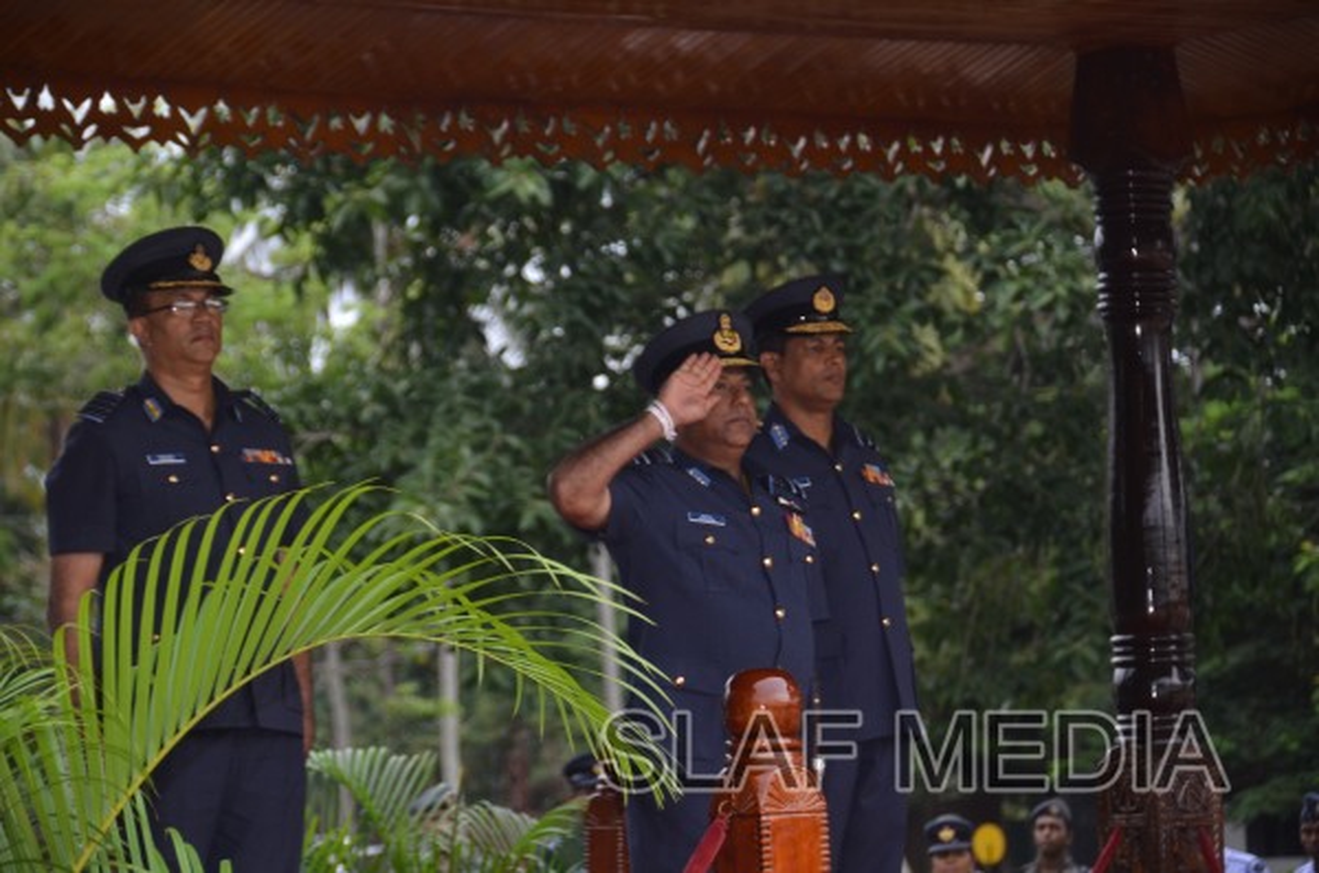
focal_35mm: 158
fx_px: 5757
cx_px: 660
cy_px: 436
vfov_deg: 8.7
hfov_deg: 13.1
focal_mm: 105
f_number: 5.6
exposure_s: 1/160
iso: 250
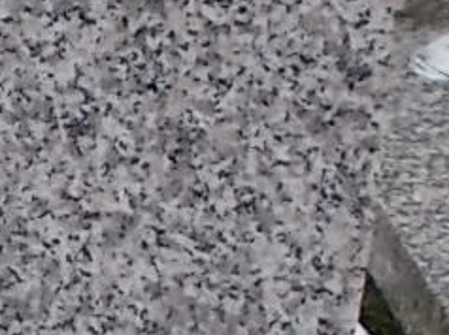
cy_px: 6
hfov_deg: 10.3
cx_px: -485
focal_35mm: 175
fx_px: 2268
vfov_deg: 8.4
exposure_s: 1/200
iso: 80
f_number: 3.2
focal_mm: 4.6
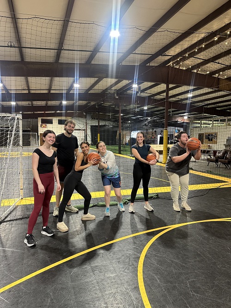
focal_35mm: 24
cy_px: 154
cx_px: 116
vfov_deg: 71.6
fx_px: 213
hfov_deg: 56.8
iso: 250
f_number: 1.78
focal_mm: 6.86
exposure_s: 1/60
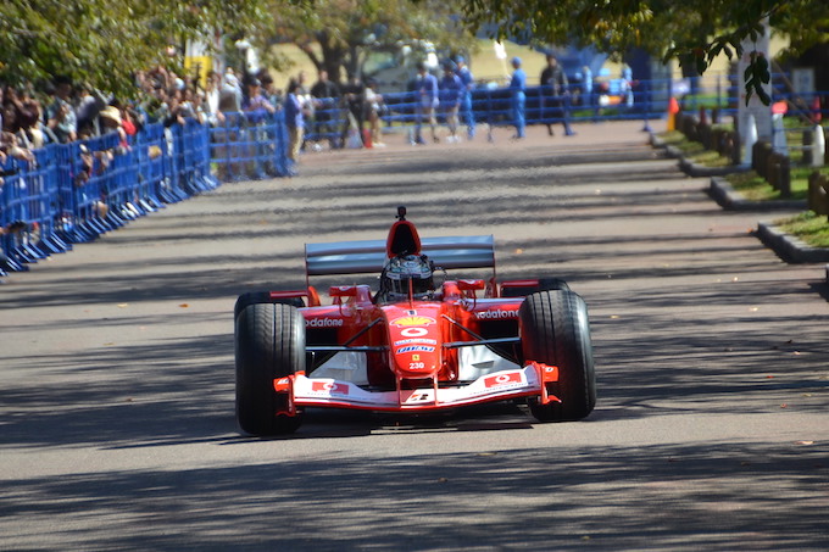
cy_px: 276
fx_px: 9323
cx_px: 414
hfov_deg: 5.1
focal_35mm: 405
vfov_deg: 3.4
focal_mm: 270
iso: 220
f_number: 6.3
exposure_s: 1/500
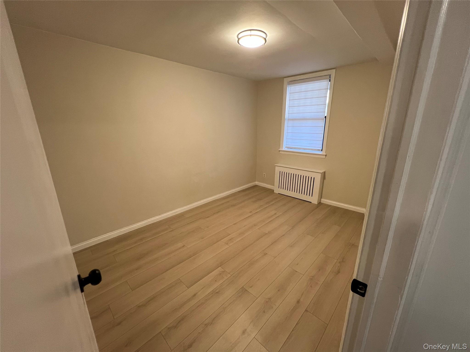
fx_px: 177
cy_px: 176
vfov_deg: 89.9
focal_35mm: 13
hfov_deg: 106.2
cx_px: 235
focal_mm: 1.57
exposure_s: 1/60
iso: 160
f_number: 1.8
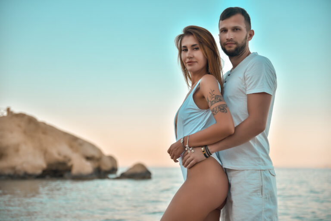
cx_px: 166
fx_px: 515
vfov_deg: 24.2
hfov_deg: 35.6
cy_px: 110
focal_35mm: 56
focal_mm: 56
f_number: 3.2
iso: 100
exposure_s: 1/400
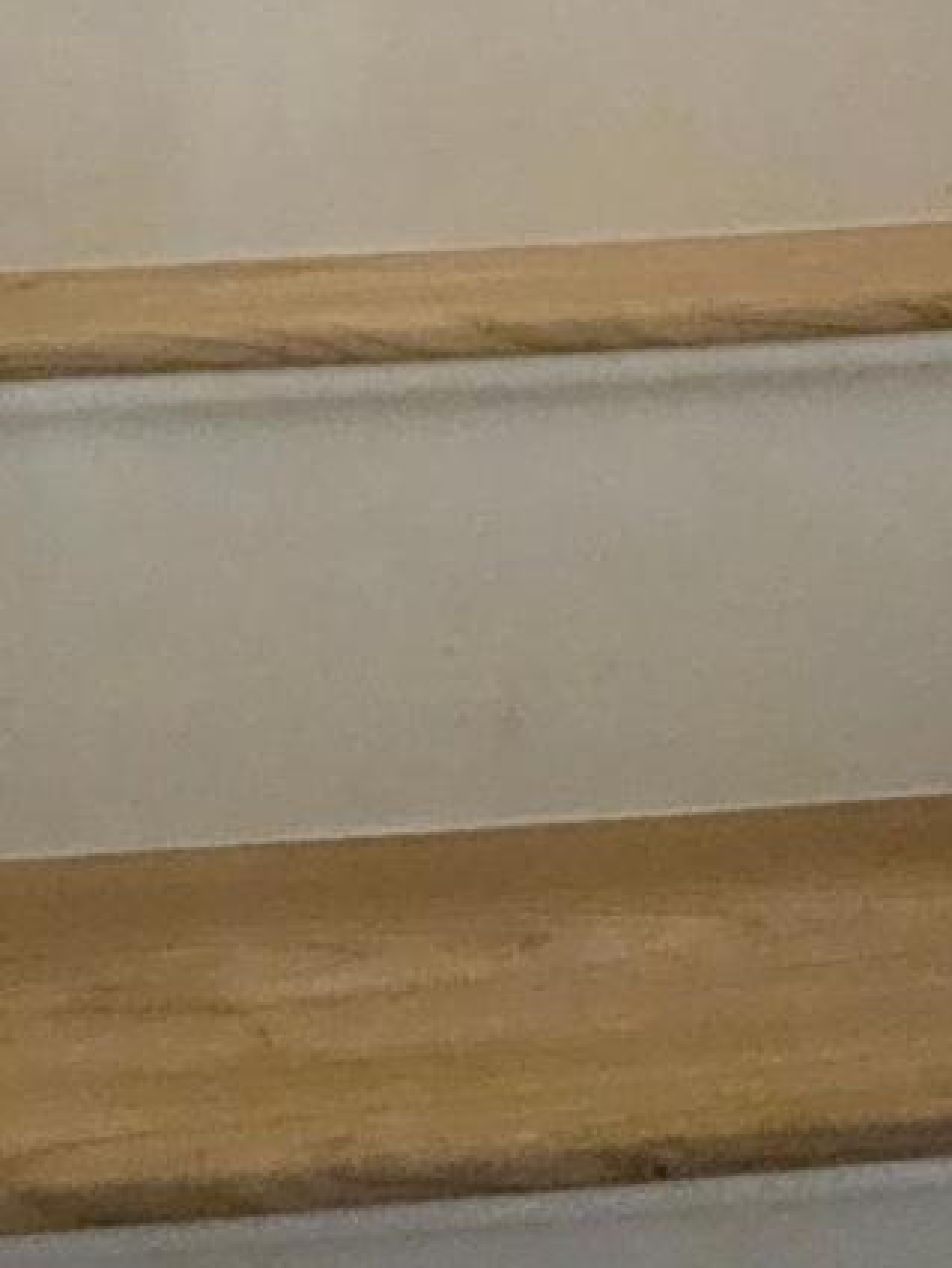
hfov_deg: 30.9
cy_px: -60
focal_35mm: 47
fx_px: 1723
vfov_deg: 35.6
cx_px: 430
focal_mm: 1.74
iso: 400
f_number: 2.2
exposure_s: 1/30
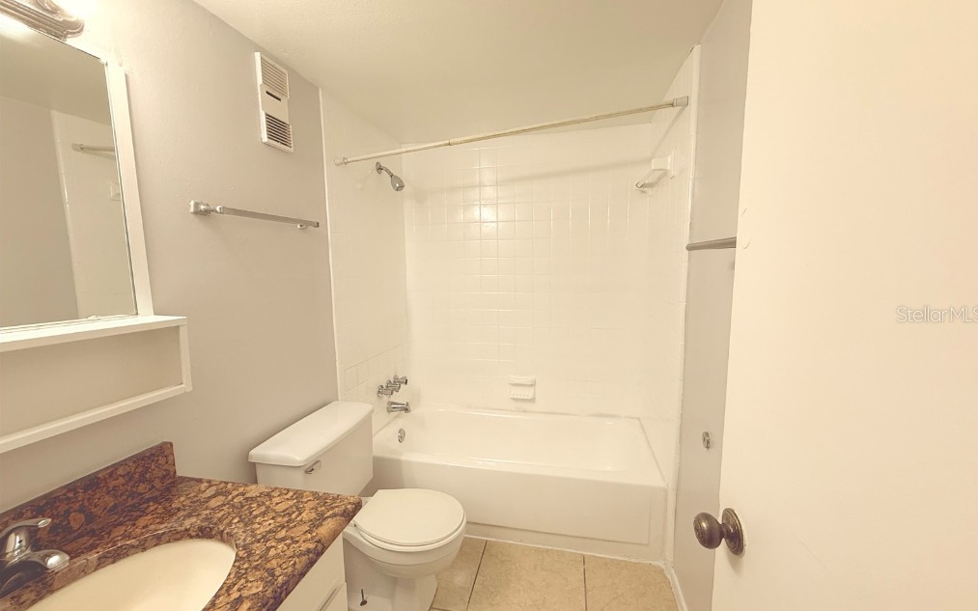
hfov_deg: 101.5
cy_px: 314
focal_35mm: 15
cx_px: 493
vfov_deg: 74.8
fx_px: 400
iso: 125
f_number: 2.2
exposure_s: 1/120
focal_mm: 2.22
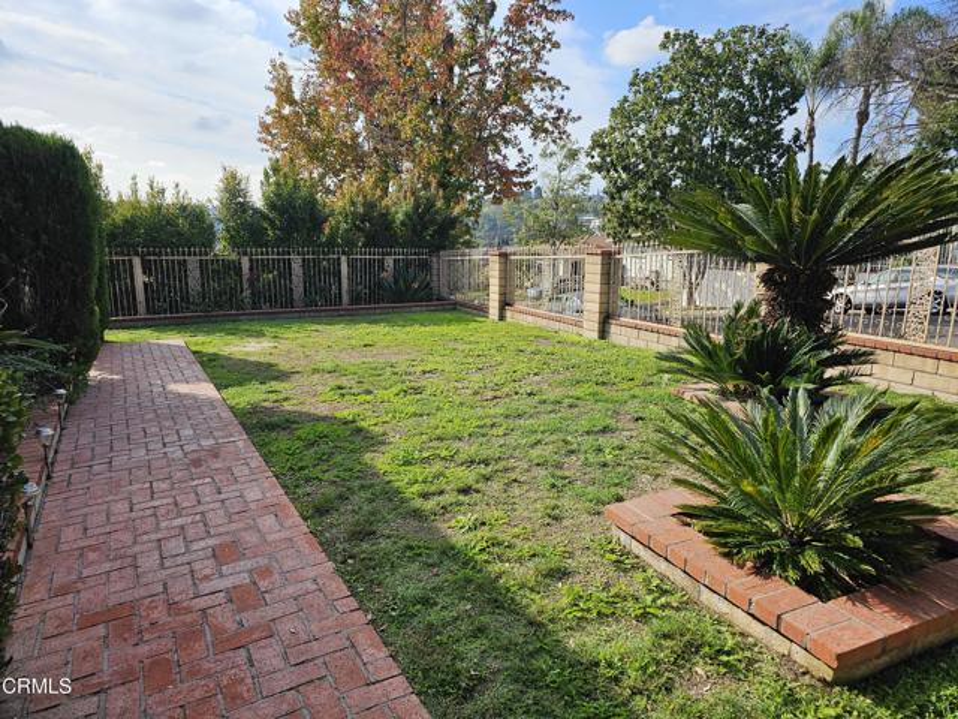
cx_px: 479
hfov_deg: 73.9
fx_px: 637
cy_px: 360
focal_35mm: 23
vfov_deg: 58.9
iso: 25
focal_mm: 6.3
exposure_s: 1/1013
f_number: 1.7
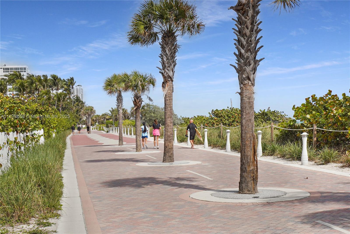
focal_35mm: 52
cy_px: 117
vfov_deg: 26.0
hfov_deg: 38.2
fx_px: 506
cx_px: 175
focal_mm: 35
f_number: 13
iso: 160
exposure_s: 1/200
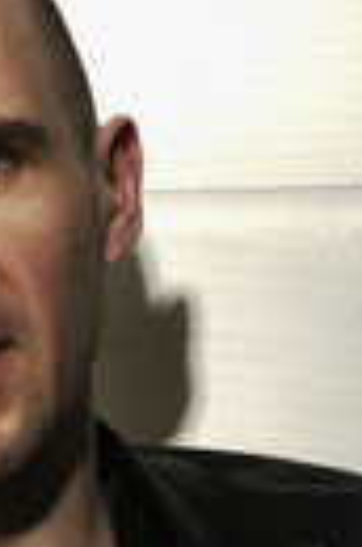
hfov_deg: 4.1
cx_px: -72
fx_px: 5049
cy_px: 463
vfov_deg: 6.2
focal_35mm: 333
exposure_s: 1/200
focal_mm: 72
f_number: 13
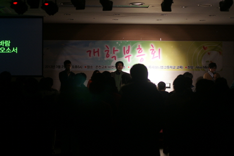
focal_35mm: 75
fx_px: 488
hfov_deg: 27.0
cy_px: 78
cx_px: 117
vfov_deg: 18.2
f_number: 2
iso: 500
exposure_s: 1/80
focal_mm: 50
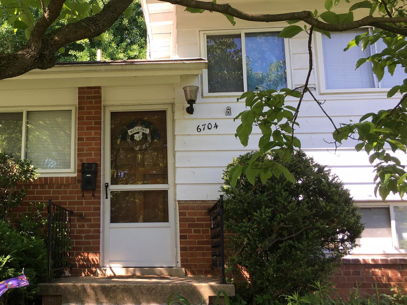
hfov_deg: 44.8
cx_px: 122
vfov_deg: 35.1
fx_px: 482
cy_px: 153
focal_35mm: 41
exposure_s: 1/217
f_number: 2.2
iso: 25
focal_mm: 4.15
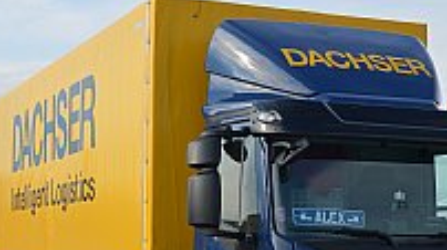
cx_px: 226
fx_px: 1006
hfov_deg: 25.0
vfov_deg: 14.0
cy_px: 229
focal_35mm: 85
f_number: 6.3
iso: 100
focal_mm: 26
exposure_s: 1/160
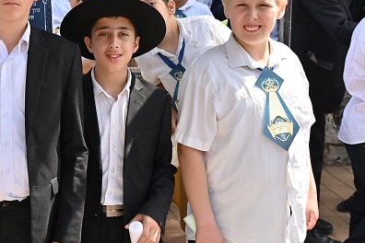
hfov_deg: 27.0
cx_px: 5
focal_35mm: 71
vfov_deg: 19.1
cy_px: 83
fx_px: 720
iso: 320
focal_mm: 31
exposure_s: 1/500
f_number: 5.6
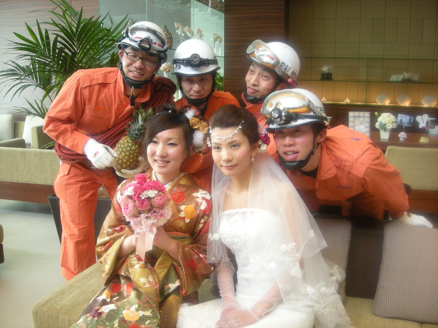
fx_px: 443
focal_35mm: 35
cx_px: 219
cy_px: 164
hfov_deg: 52.6
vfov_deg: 40.7
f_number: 2.8
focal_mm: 5.7
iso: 137
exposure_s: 1/61
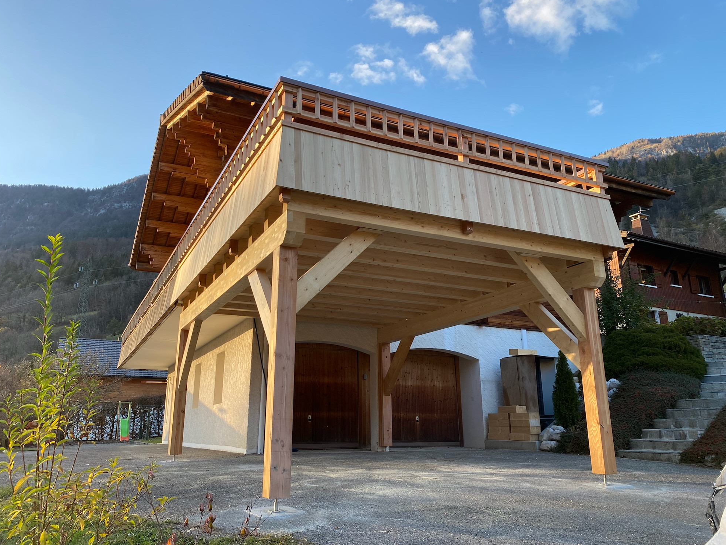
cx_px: 355
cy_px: 263
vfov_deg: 51.3
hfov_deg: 65.3
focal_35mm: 27
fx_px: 566
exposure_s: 1/374
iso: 32
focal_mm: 4.25
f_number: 1.8
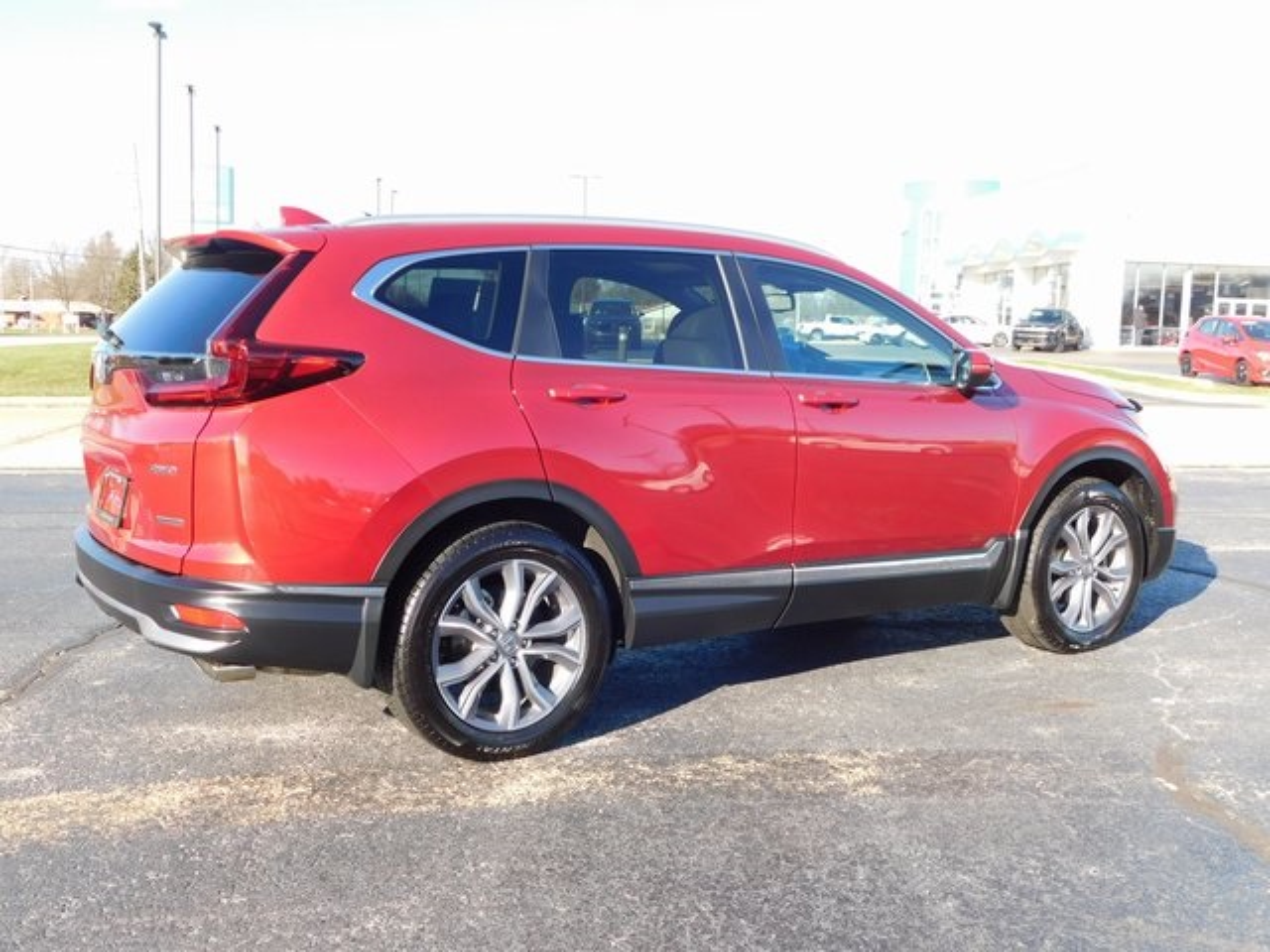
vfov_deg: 39.7
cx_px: 635
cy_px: 476
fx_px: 1321
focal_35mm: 36
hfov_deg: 51.4
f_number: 3.5
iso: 125
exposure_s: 1/320
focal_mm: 6.3
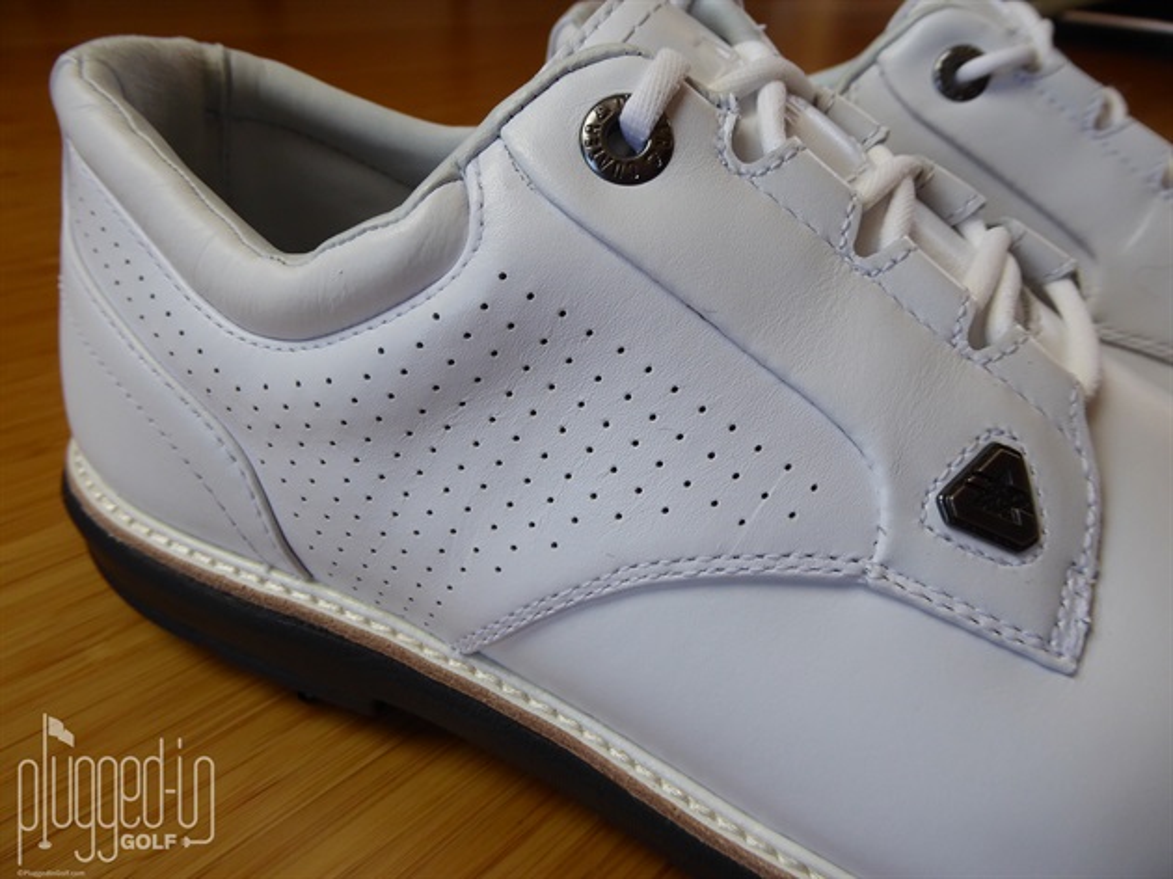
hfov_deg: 69.4
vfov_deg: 54.8
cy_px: 440
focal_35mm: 25
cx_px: 586
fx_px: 847
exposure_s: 1/60
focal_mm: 4.3
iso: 160
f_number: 3.3
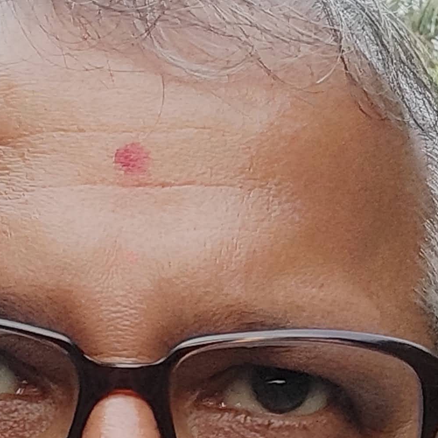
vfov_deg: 19.7
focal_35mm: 82
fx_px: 1174
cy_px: 545
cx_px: 126
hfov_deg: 21.0
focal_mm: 3.49
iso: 50
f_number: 2.45
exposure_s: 1/662
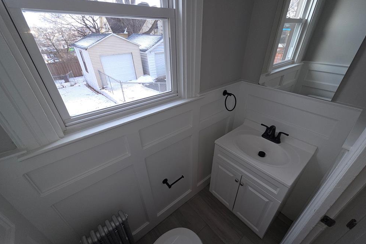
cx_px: 188
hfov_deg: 104.2
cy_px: 133
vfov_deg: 81.0
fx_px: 142
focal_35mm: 14
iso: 50
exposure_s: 1/122
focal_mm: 2.2
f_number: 2.2
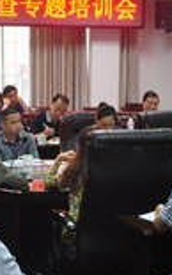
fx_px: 884
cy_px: 206
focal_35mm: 118
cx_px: 80
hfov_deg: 11.1
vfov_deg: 17.6
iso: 1100
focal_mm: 24
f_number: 3.8
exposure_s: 1/30
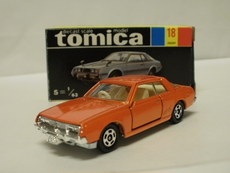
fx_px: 292
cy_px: 86
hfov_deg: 42.9
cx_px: 115
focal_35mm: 44
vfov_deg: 32.9
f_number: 4
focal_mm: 7.7
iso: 125
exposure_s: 1/10
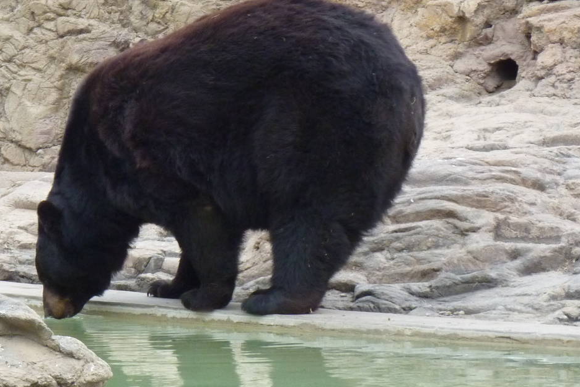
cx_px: 177
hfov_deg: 7.3
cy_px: 169
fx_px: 4527
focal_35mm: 281
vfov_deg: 4.9
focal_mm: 25.9
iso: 320
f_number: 4.5
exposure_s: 1/400
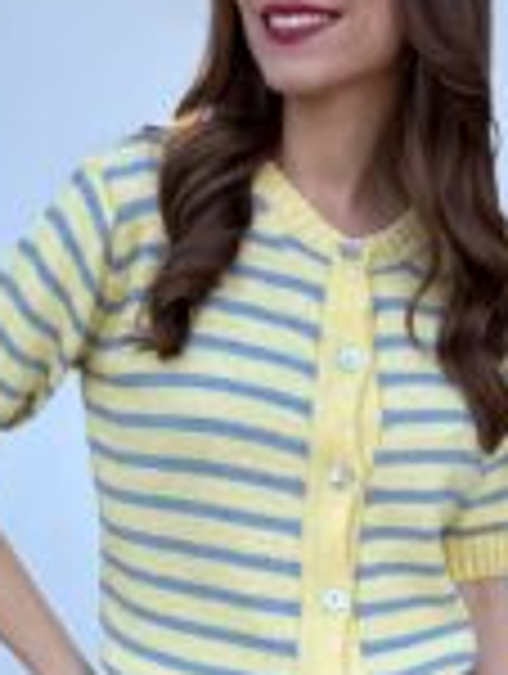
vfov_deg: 29.4
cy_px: 554
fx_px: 1249
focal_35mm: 64
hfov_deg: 23.0
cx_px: 256
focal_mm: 6.76
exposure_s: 1/772
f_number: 1.78
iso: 80
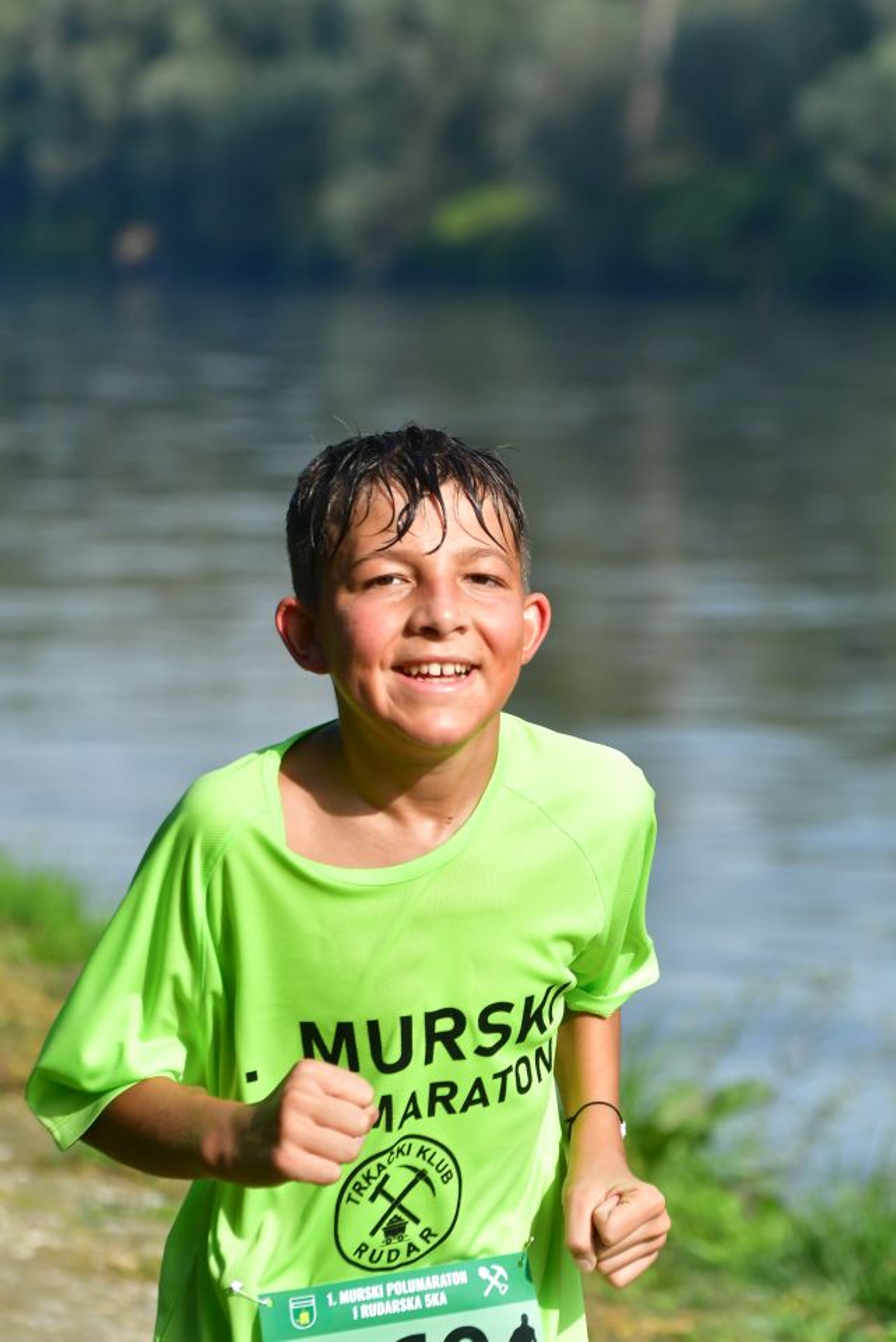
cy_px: 671
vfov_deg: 13.4
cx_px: 448
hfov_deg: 9.0
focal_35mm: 153
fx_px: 5705
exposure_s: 1/5000
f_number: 4.5
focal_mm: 102
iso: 800
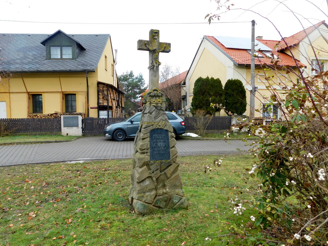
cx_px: 162
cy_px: 124
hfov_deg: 71.6
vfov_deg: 56.8
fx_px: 227
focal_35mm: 24
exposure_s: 1/125
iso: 125
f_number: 3
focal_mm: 4
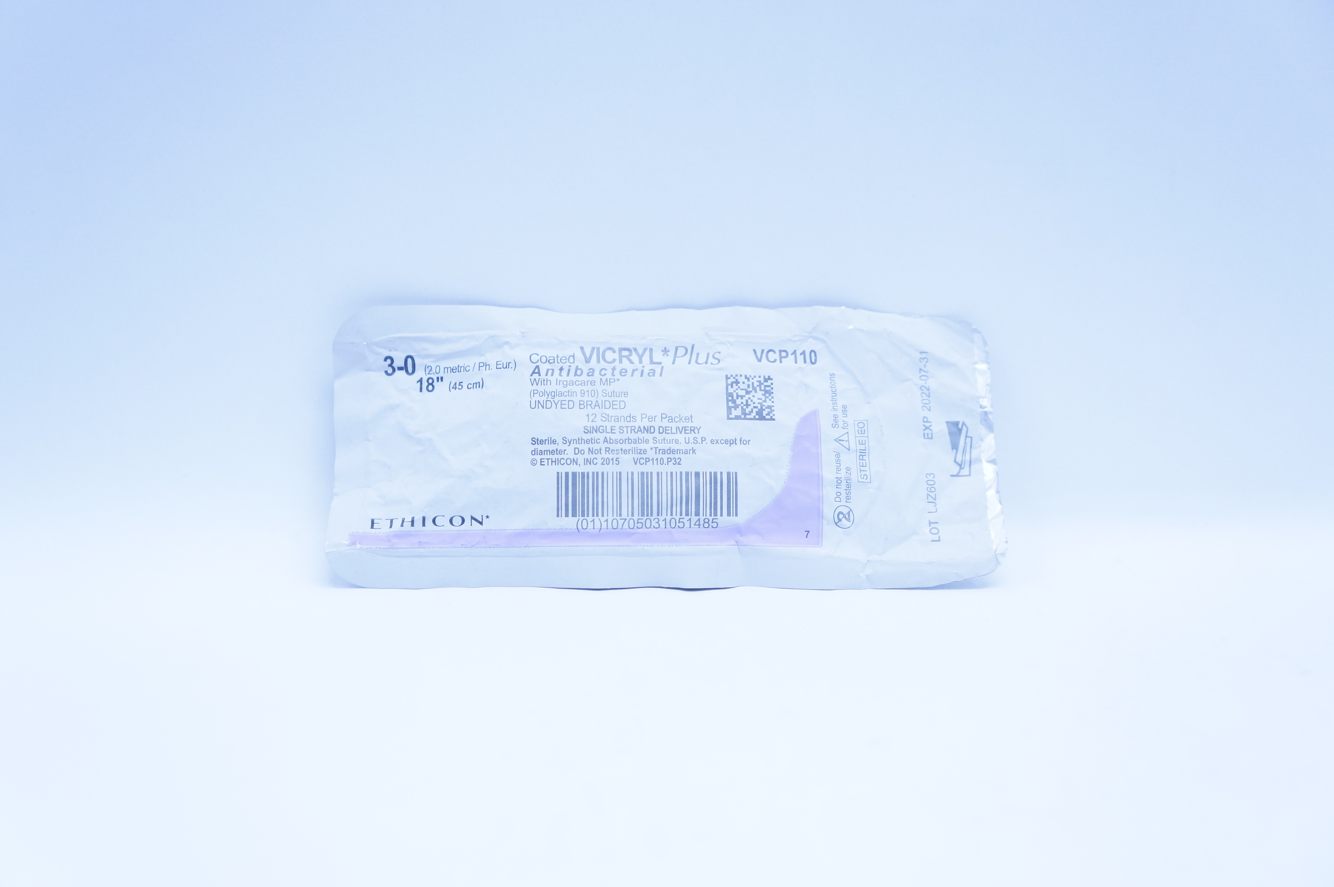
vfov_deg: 30.8
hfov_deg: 45.0
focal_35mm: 44
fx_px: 1610
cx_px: 667
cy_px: 444
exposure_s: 1/200
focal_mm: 29
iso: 800
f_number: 4.5
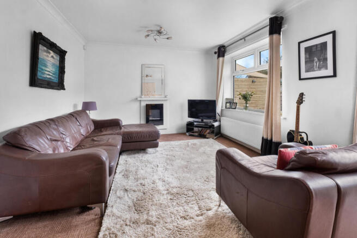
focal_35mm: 15
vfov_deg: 77.4
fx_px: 149
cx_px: 178
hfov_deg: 100.4
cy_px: 119
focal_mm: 10
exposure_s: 1.5
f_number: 8
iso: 160
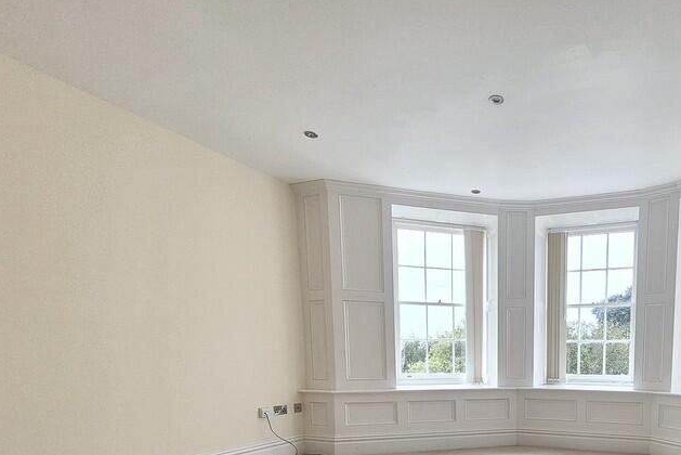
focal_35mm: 22
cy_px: 411
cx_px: 514
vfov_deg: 50.7
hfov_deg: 72.8
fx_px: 416
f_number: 2.2
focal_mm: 1.7
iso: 50
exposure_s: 1/313
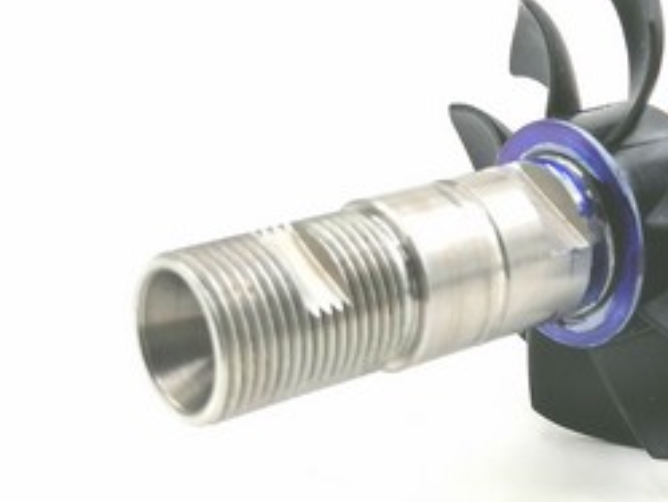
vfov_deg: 18.1
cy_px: 107
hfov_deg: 22.7
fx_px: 1564
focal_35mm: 81
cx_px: 740
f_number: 1.8
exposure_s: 1/139
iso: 50
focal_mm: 5.3
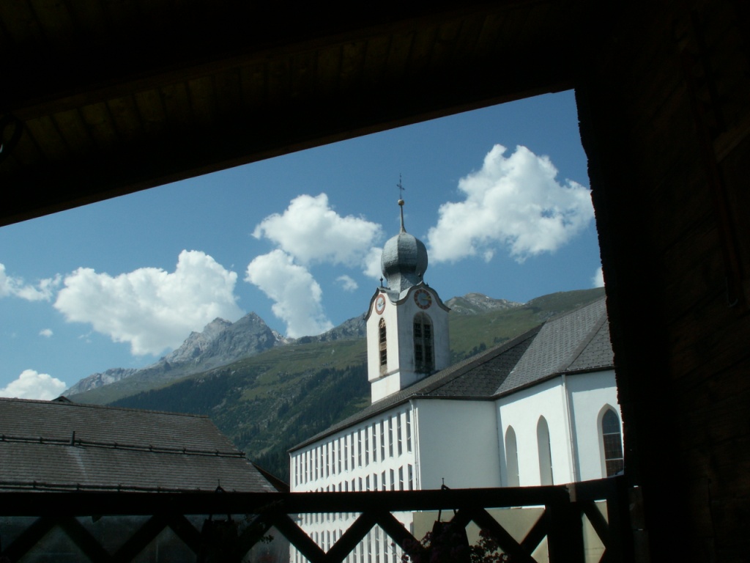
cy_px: 282
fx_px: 758
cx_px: 375
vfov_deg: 40.7
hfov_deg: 52.6
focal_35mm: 35
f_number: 8
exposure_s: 1/250
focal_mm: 5.86
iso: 50
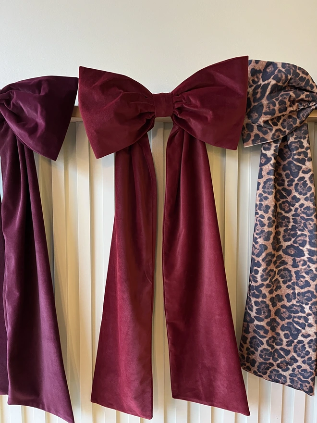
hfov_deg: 53.1
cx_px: 158
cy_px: 212
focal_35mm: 26
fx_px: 317
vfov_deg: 67.3
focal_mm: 5.1
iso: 500
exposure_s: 1/33
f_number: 1.6
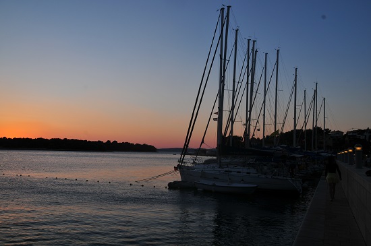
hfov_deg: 62.0
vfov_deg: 43.5
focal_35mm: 30
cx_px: 186
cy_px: 123
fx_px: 309
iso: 200
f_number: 10
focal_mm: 20
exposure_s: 1/125
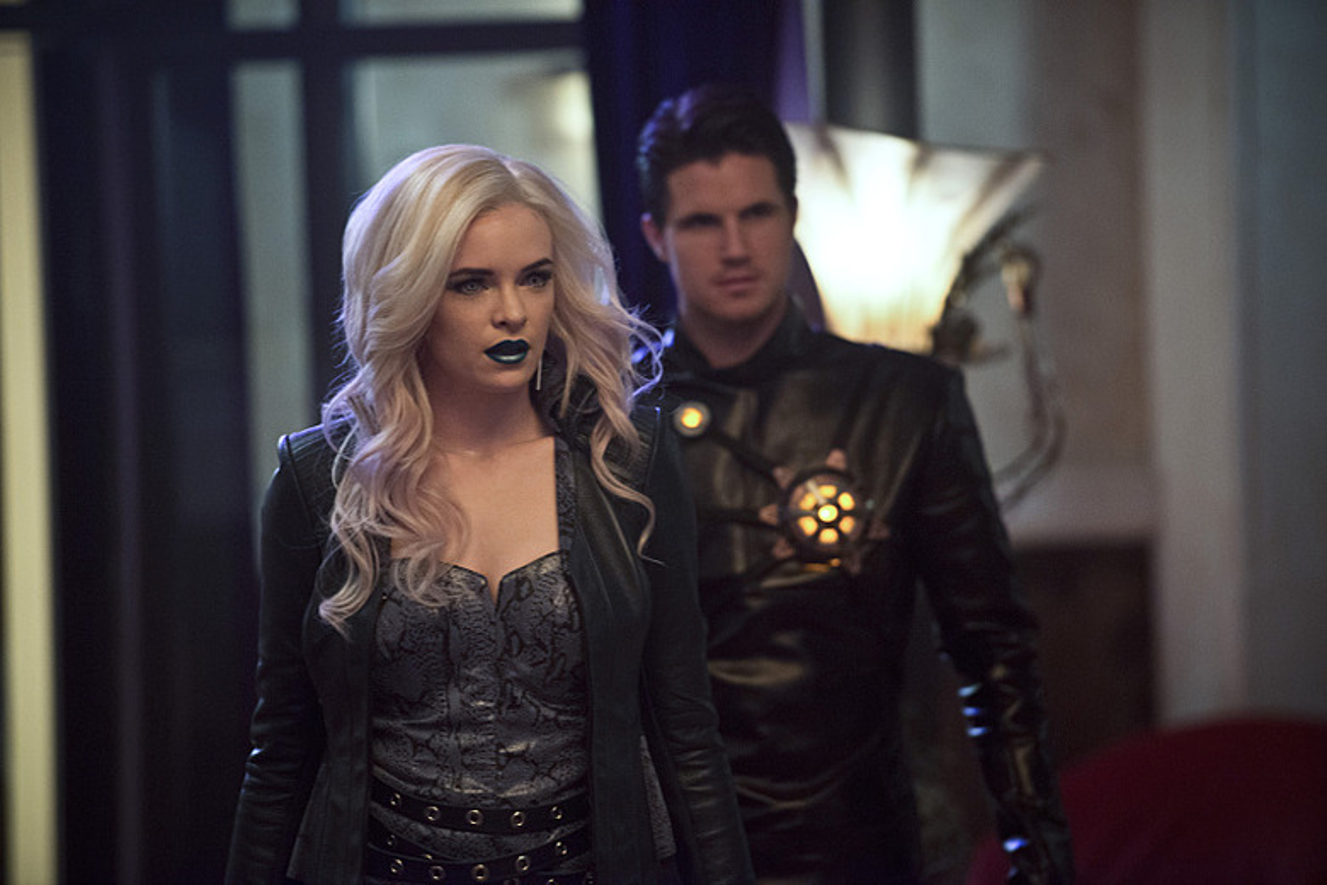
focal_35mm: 200
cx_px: 664
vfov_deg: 6.9
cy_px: 442
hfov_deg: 10.3
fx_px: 7372
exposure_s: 1/100
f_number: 2.8
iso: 3200
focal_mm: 200
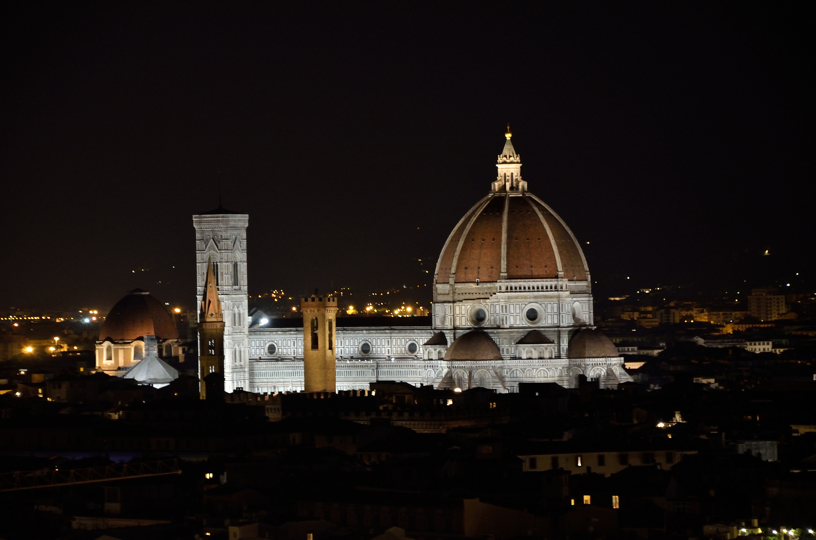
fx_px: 3562
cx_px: 408
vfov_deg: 8.7
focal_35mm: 158
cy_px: 270
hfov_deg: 13.1
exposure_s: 1/2
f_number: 5.6
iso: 800
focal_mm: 105
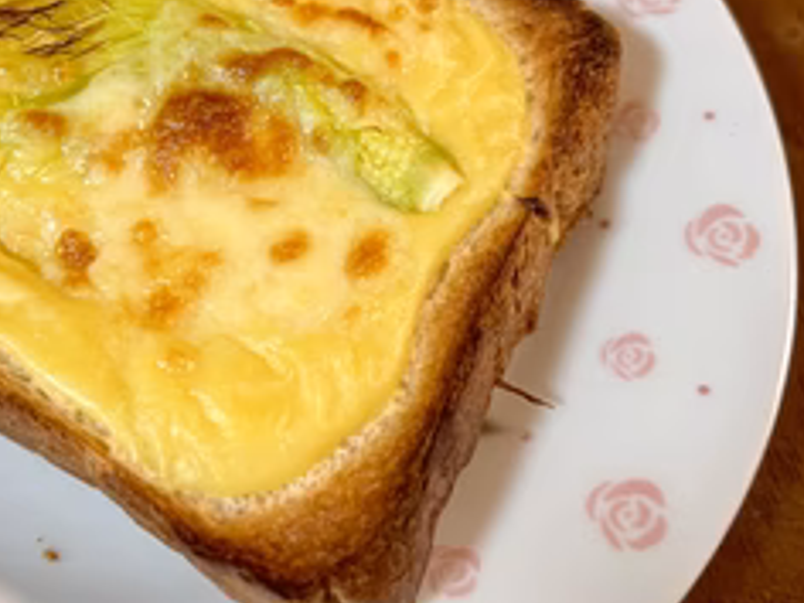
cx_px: 225
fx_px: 1022
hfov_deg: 41.9
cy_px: 184
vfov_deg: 32.5
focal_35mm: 44
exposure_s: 1/50
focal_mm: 5.7
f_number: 1.5
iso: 100
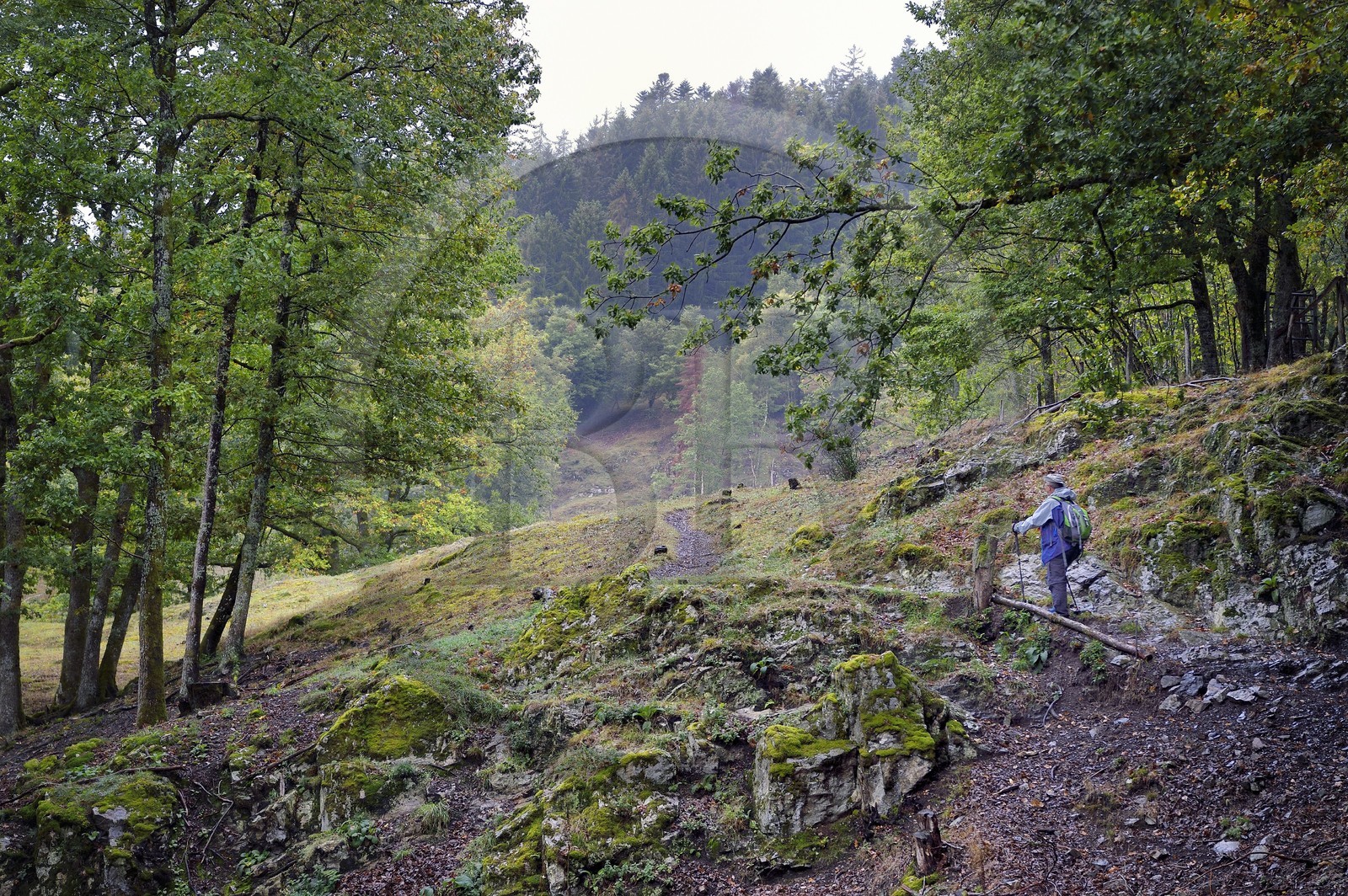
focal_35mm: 70
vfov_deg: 19.4
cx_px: 674
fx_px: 2619
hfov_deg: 28.9
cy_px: 448
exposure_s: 1/160
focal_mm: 70
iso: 400
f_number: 5.6
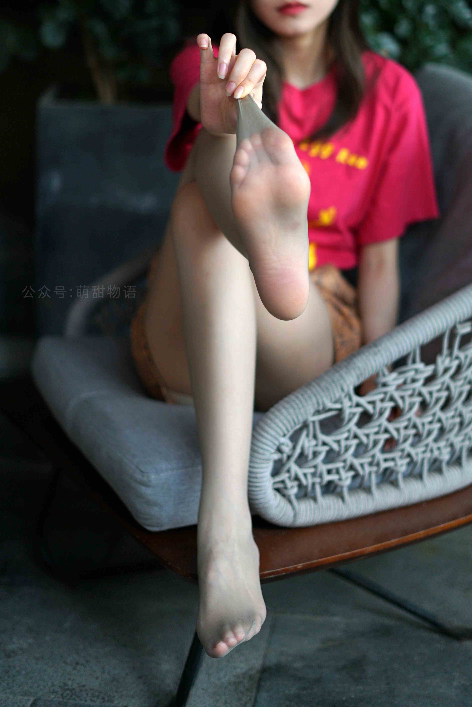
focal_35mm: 50
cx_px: 236
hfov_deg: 27.0
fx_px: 982
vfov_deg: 39.6
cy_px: 354
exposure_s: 1/1000
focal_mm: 50
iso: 200
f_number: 1.8
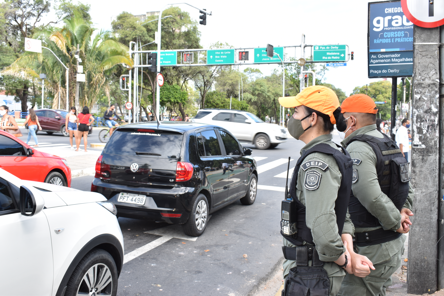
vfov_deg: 35.5
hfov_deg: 51.3
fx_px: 462
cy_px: 148
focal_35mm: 38
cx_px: 222
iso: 200
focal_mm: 25
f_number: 10
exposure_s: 1/80
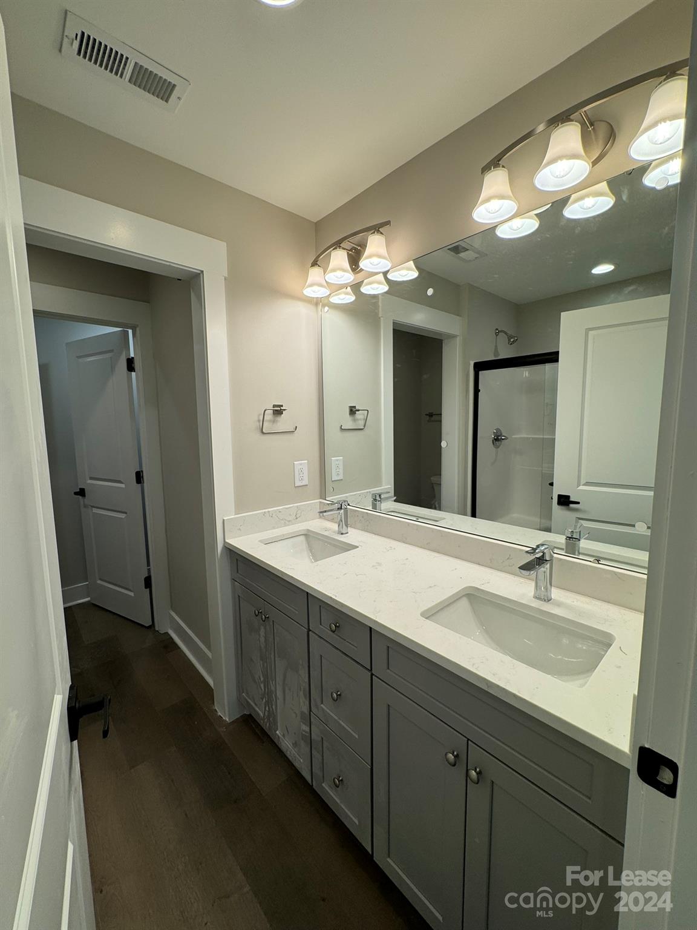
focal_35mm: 14
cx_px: 348
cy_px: 465
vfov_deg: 102.1
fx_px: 376
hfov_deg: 85.7
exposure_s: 1/132
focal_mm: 2.22
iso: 40
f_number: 2.2
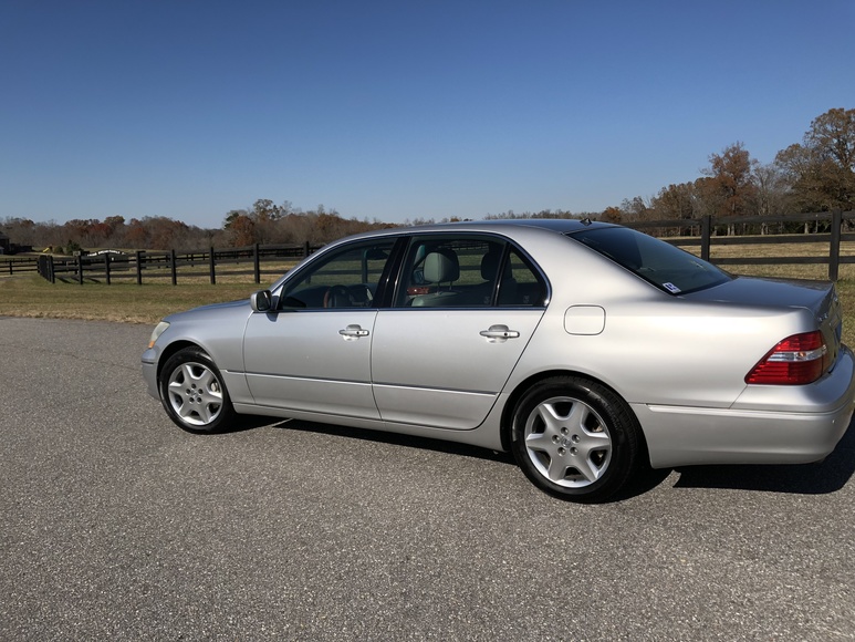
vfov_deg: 49.8
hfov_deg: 63.4
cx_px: 428
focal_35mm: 28
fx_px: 692
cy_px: 321
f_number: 1.8
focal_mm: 3.99
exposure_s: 1/3205
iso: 20
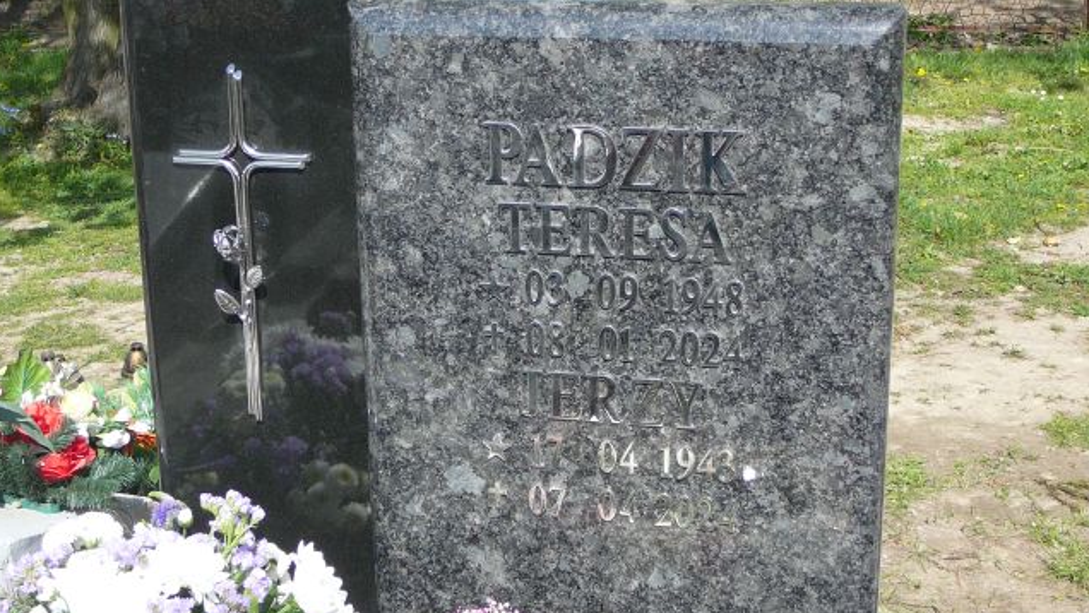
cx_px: 543
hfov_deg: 36.6
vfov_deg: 21.1
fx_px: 1646
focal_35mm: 57
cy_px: 272
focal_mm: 7.8
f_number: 3.4
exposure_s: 1/500
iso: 80
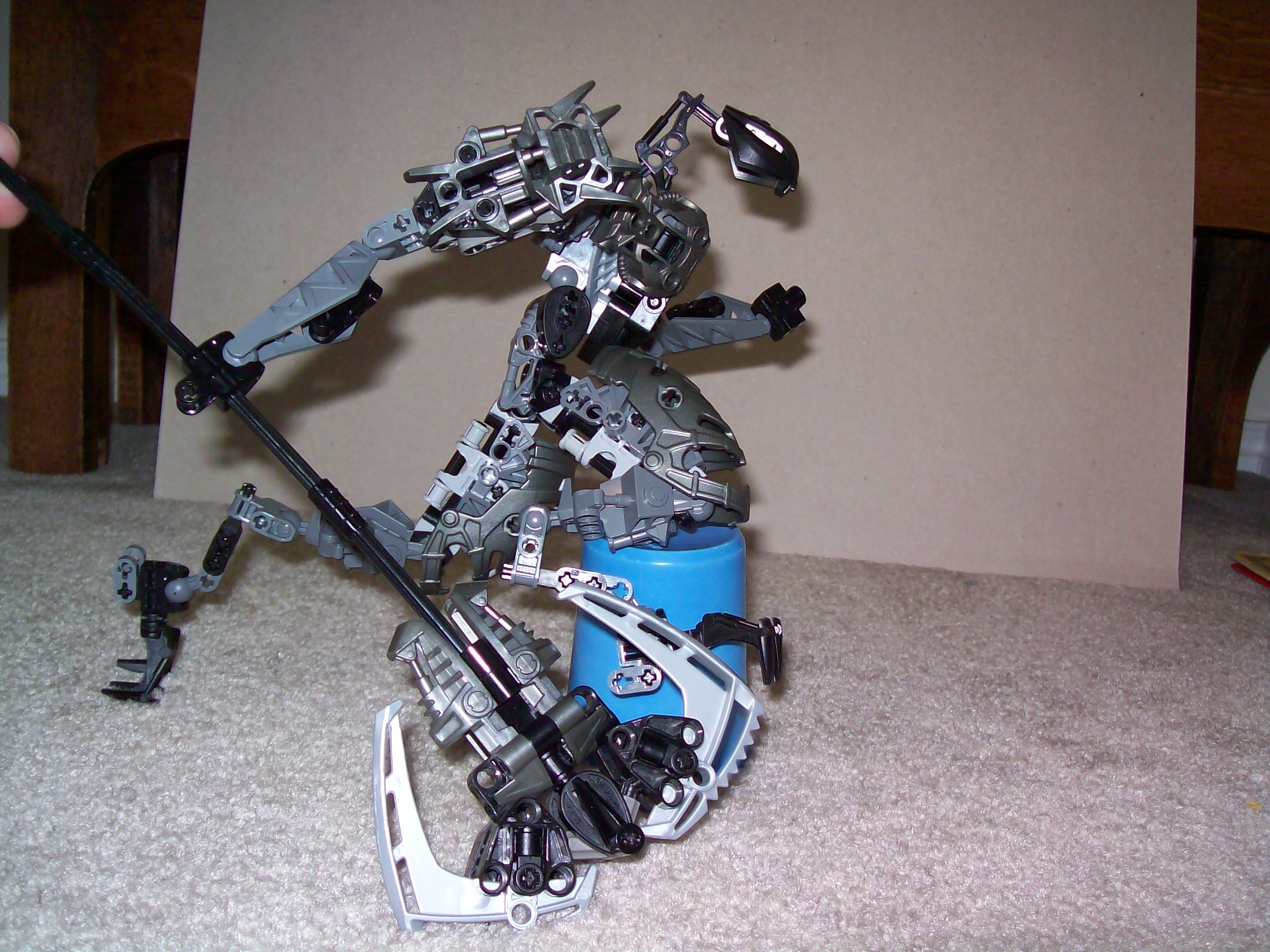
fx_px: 1321
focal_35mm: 36
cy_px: 476
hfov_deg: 51.4
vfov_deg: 39.6
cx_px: 635
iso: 80
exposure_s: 1/64
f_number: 2.7
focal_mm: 6
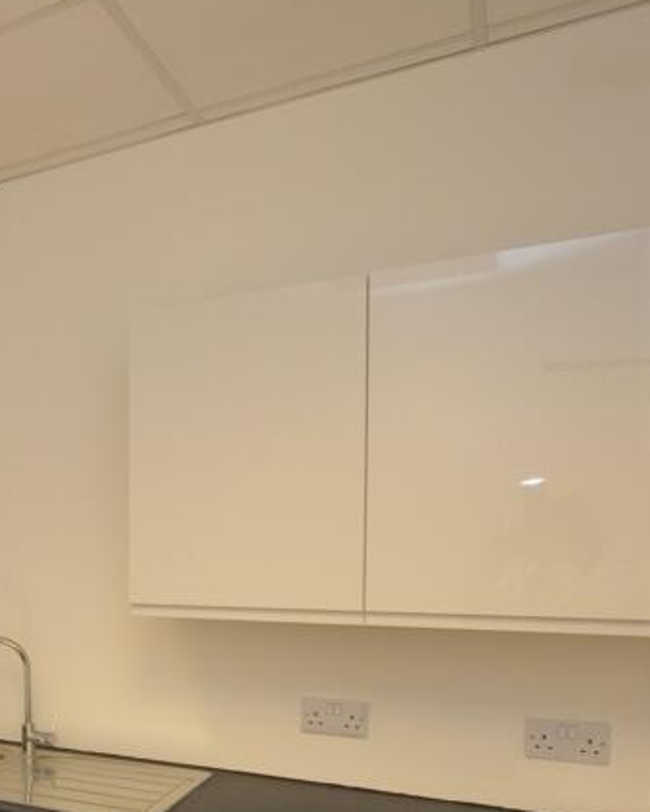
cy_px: 568
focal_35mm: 34
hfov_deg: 34.5
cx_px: -134
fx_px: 817
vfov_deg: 51.4
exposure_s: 1/60
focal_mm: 10
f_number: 4
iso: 800
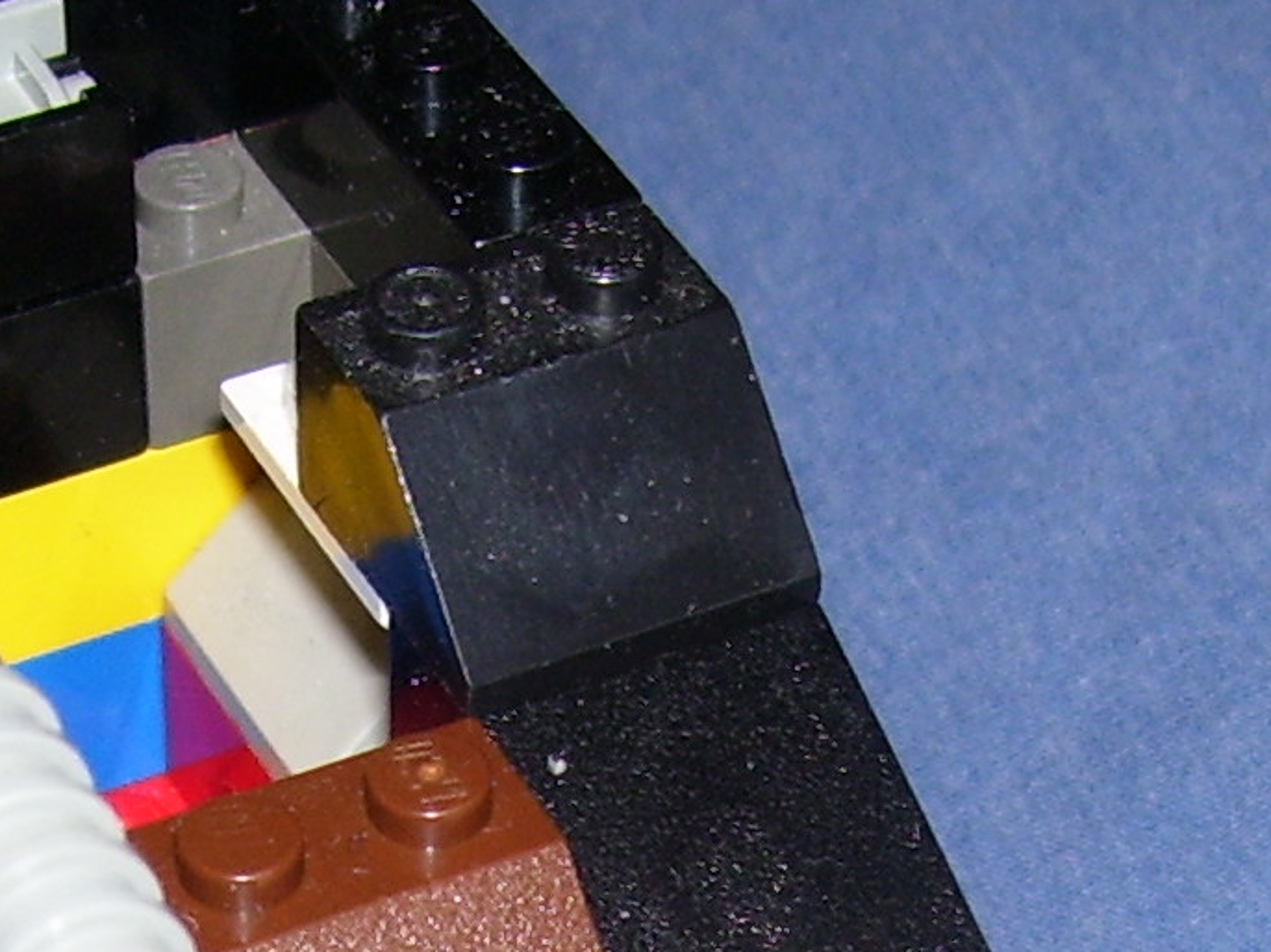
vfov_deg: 10.2
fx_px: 5102
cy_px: 1560
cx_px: 339
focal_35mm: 139
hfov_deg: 14.2
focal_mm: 6
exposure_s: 1/60
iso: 80
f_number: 2.7
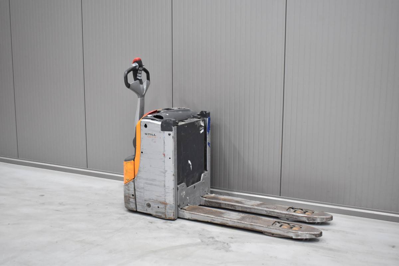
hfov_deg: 47.9
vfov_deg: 33.0
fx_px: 449
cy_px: 133
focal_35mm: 40
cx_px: 200
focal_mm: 27
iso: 1600
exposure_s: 1/60
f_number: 4.5
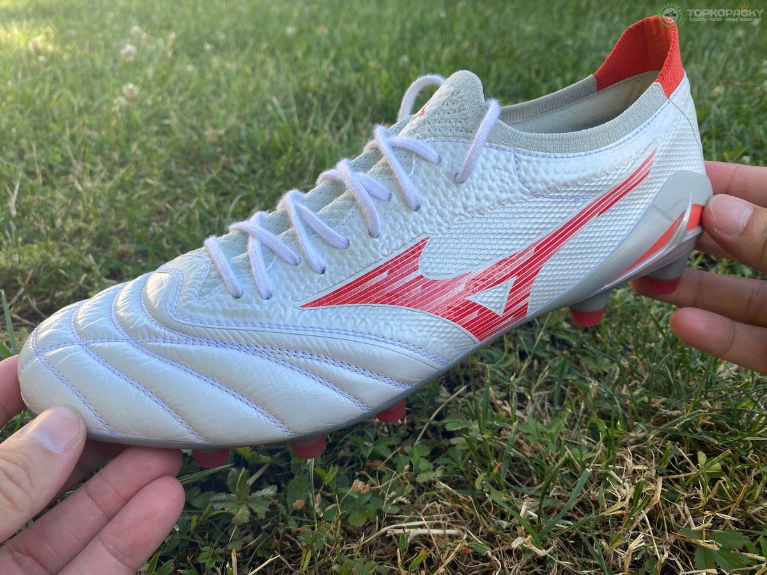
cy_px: 288
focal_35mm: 26
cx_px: 384
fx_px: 576
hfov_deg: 67.3
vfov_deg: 53.1
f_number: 1.8
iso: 32
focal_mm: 4.25
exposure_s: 1/287
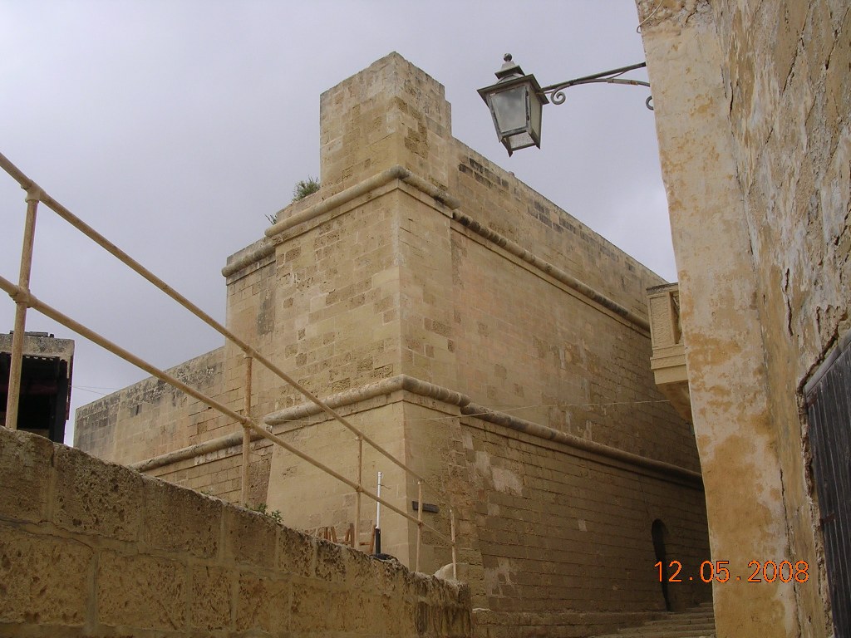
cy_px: 319
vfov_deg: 37.7
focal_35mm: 38
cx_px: 426
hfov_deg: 49.0
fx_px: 934
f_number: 5.6
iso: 100
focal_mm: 5.8
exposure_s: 1/192
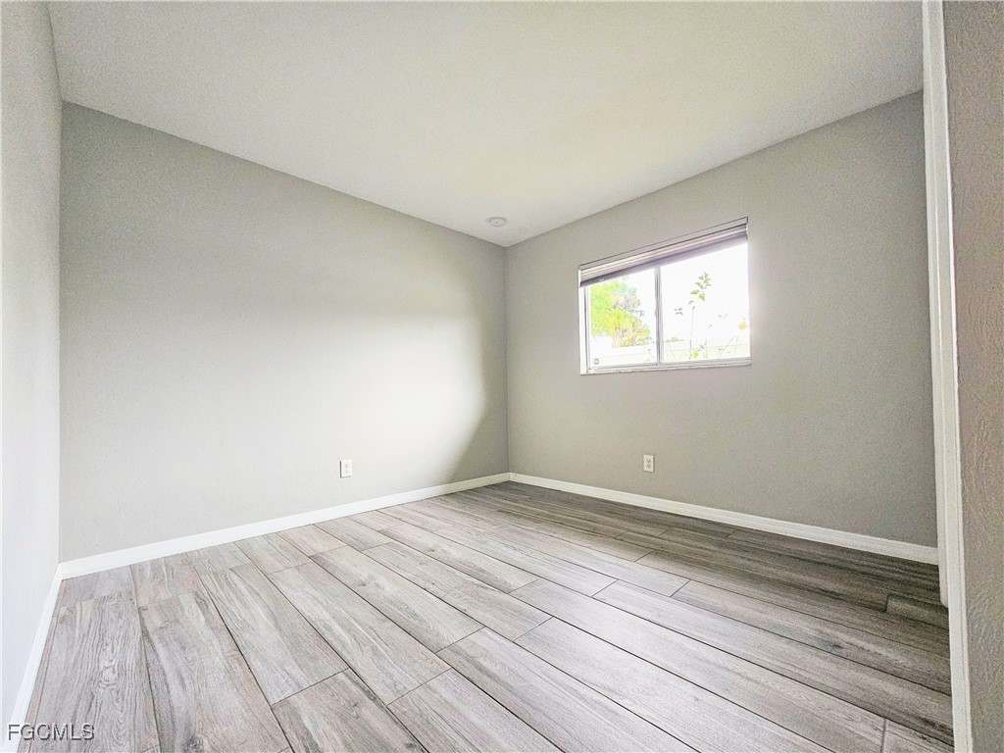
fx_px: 377
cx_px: 502
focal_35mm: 13
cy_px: 376
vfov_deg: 89.9
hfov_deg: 106.2
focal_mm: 2.2
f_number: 2.2
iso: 500
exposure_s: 1/77.4
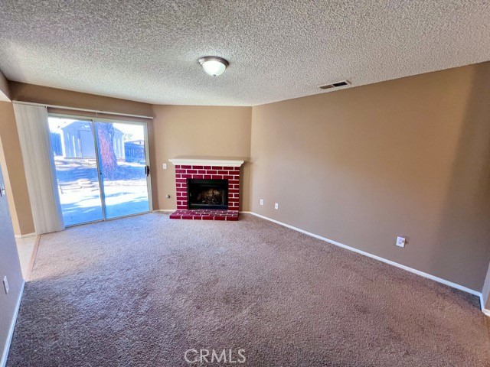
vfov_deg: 89.9
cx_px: 245
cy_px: 184
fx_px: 184
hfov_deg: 106.2
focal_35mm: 13
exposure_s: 1/60
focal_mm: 1.57
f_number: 1.8
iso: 160
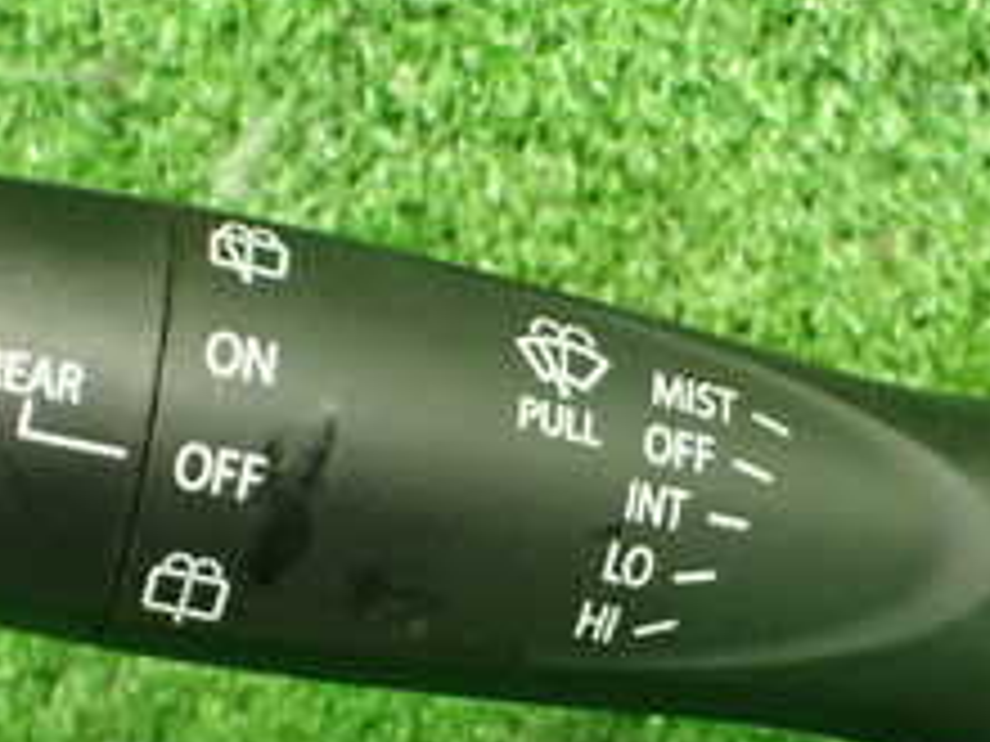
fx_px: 2345
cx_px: 734
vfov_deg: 17.8
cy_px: 589
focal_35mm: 82
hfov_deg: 23.6
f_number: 2.3
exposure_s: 1/60
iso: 800
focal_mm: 5.4
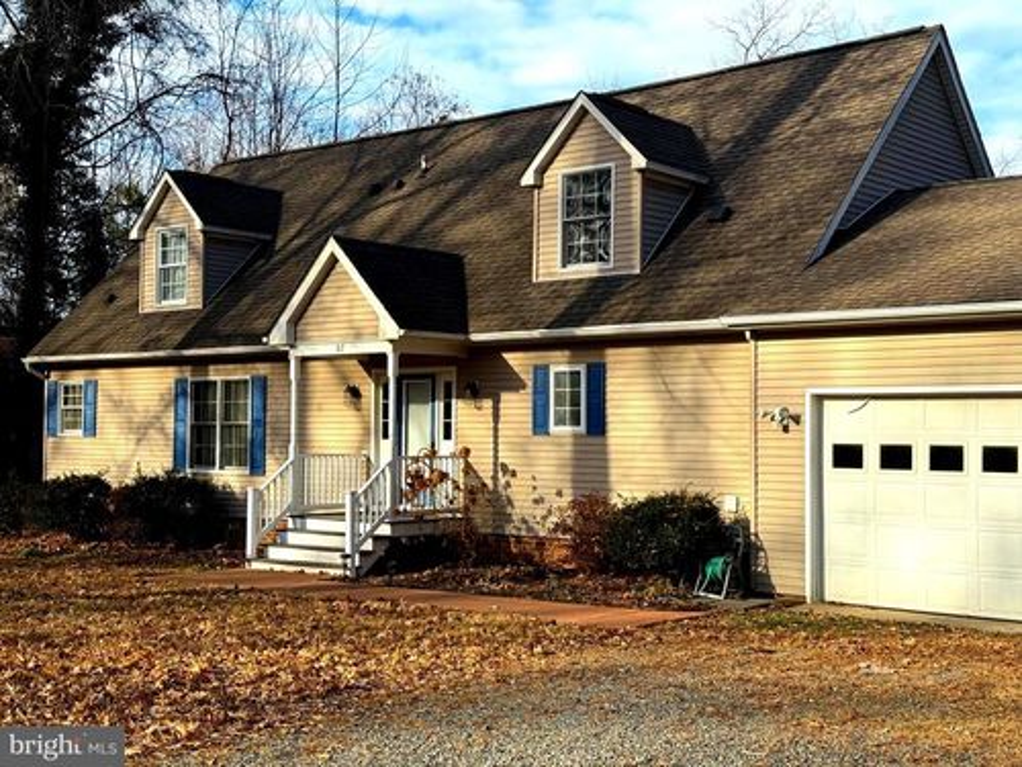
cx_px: 511
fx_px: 1417
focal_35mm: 48
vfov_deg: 30.3
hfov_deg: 39.7
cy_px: 384
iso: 64
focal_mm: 6.76
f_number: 1.78
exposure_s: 1/2577
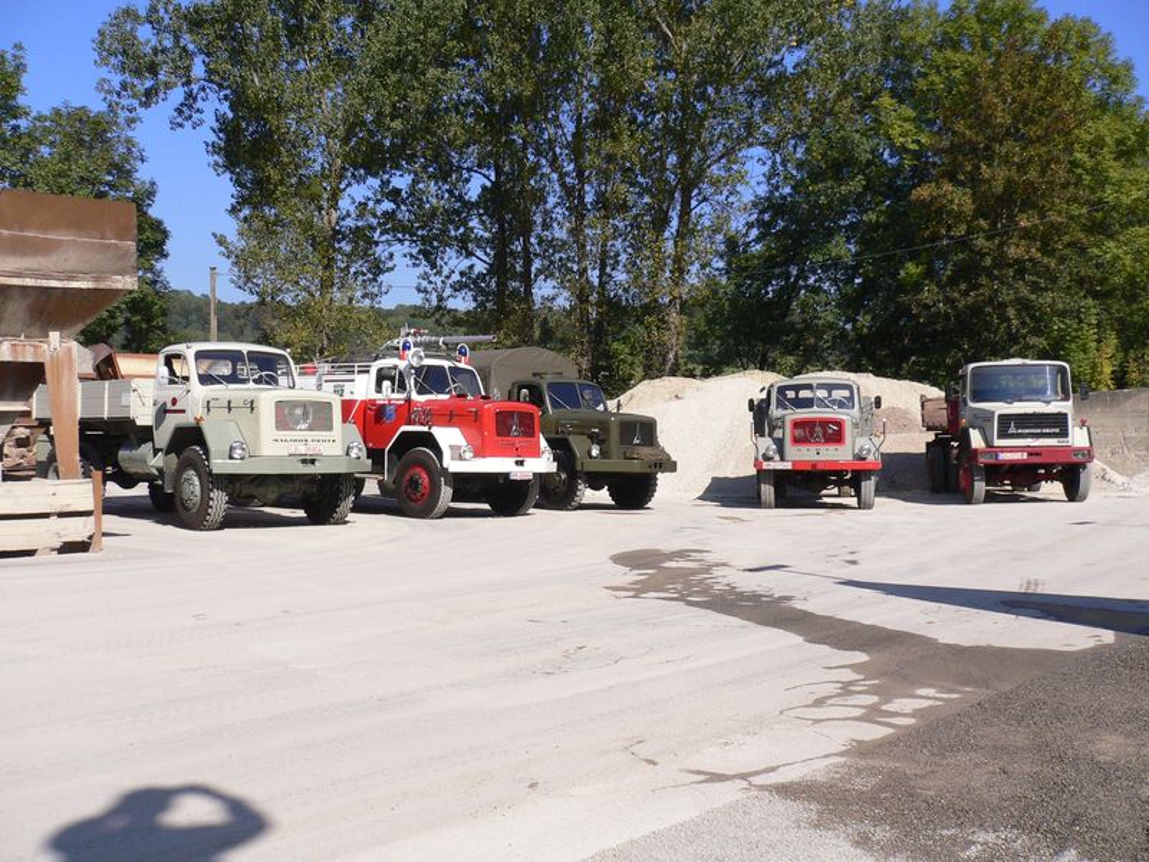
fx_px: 1162
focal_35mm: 35
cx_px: 574
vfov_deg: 40.7
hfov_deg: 52.6
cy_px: 431
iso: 100
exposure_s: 1/500
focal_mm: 5.8
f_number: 5.6
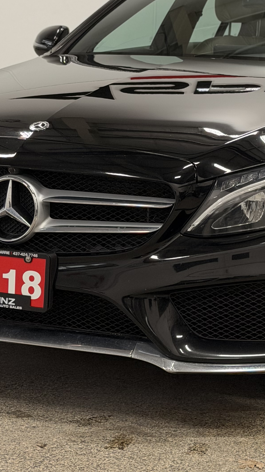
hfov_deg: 12.1
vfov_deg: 21.1
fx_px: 1249
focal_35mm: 100
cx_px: 201
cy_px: 96
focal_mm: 6.76
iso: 80
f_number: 1.78
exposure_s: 1/120
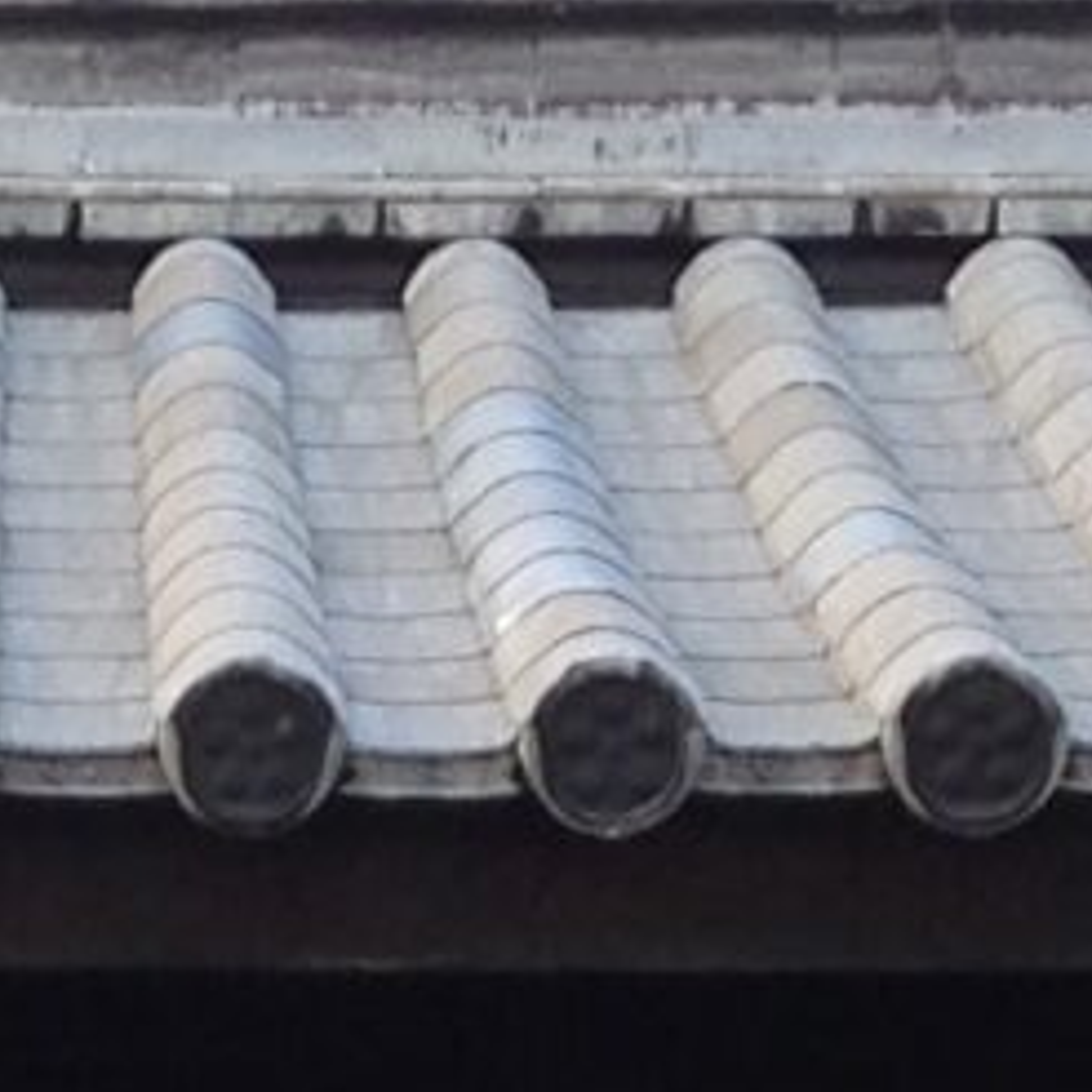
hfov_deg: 5.8
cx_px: -80
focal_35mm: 303
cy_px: 2979
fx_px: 10814
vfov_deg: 5.5
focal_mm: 4.12
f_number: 2.4
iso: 50
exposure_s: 1/120
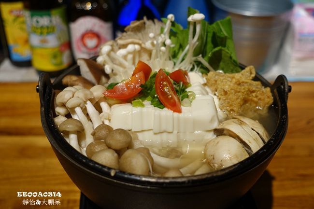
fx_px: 384
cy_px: 104
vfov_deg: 30.5
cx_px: 157
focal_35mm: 44
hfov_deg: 44.5
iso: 400
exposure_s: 1/50
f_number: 2.8
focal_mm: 16.17
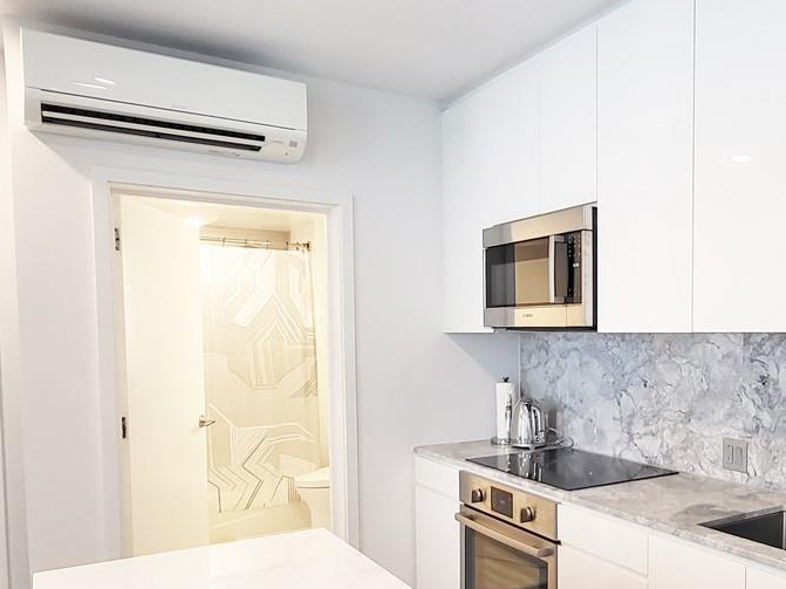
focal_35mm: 31
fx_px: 704
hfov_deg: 55.8
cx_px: 582
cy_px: 398
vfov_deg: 44.7
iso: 100
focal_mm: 1.74
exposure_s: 1/60
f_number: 2.2
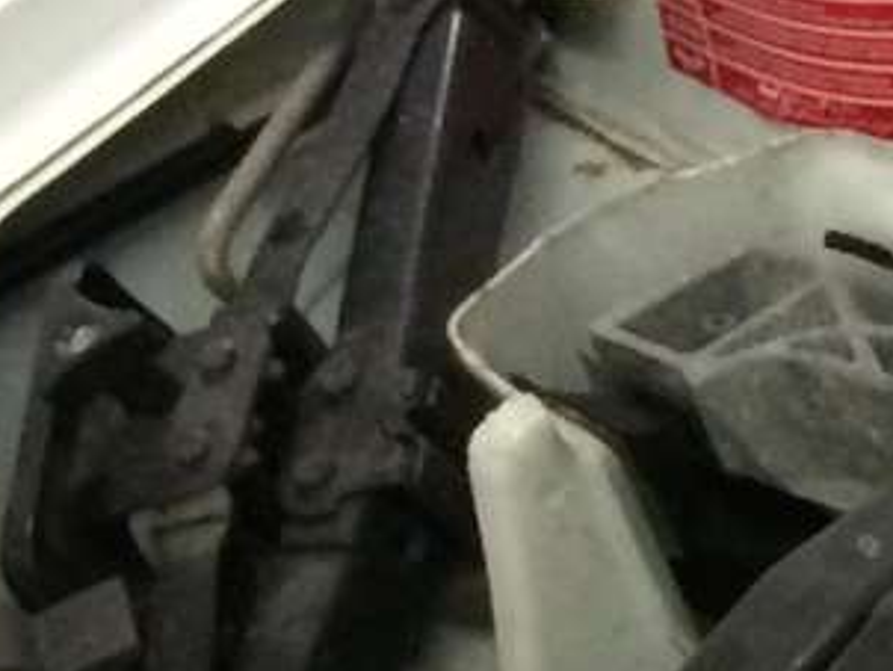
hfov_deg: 8.7
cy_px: 1265
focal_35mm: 192
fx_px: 4957
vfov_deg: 7.5
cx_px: 2552
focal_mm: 4.15
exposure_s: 1/30
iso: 125
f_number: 2.2
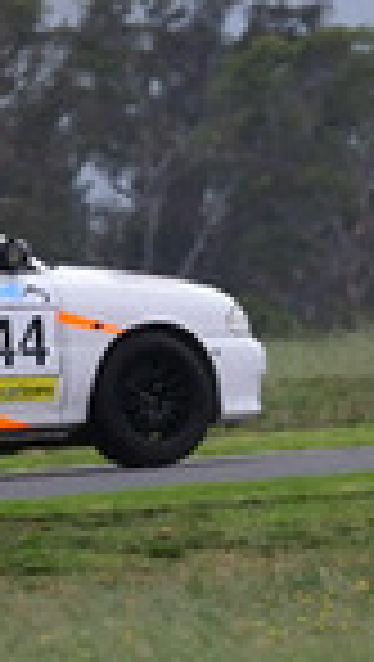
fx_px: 48116
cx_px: -243
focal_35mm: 2737
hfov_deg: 0.4
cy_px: -5
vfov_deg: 0.8
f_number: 13
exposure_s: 1/640
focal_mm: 320
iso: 640
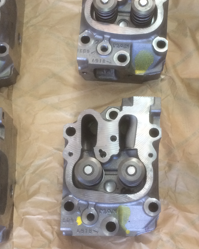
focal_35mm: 57
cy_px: 117
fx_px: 420
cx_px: 131
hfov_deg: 26.5
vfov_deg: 33.0
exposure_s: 1/33
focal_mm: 4.15
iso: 80
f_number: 2.2
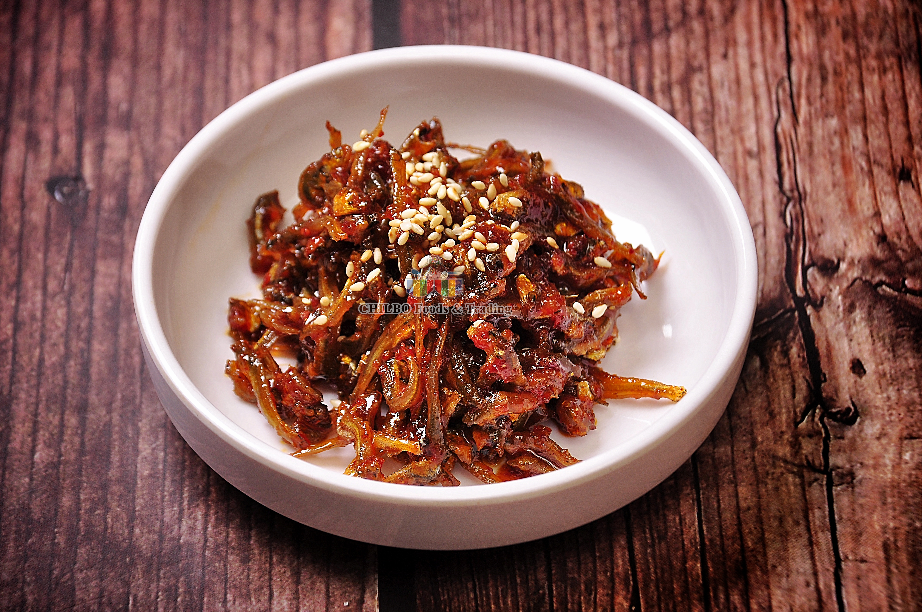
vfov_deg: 7.3
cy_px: 306
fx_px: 4796
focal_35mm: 188
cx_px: 461
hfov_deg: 11.0
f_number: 9
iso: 200
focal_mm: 125
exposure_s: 1/100
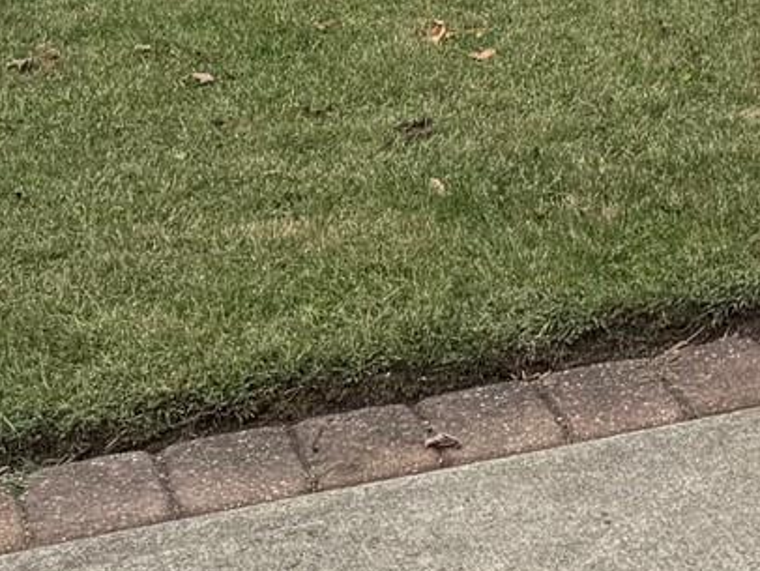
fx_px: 2658
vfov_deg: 11.5
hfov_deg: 13.7
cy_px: -421
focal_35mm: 121
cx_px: 1541
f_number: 1.78
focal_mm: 6.76
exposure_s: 1/2252
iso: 80
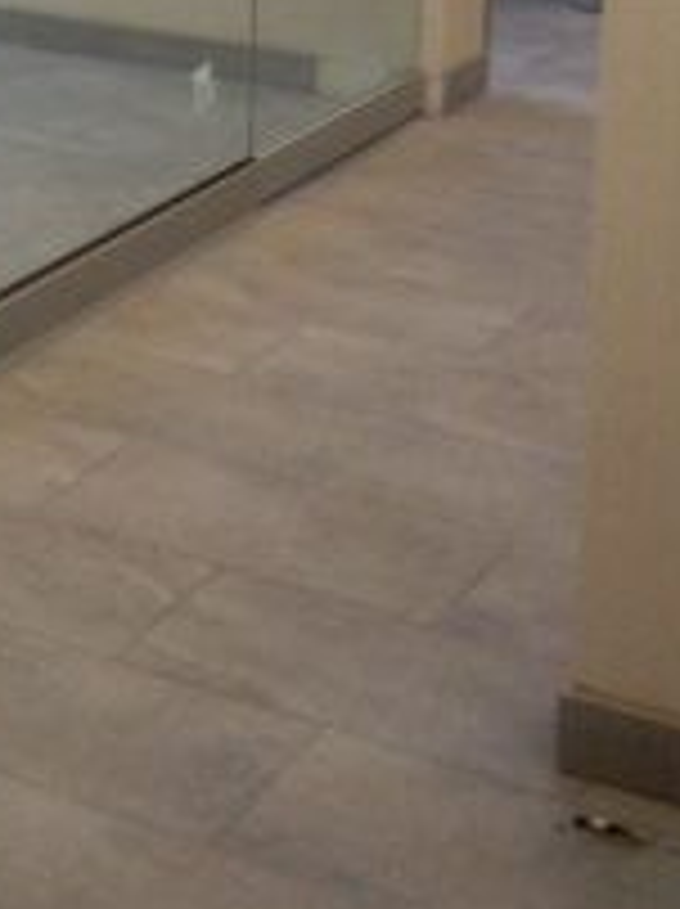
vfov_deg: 17.9
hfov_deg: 13.8
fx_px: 2730
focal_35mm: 104
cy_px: -220
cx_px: -131
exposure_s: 1/40
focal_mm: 4.28
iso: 64
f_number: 2.4
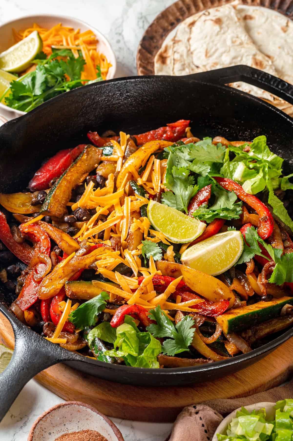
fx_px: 1284
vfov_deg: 19.5
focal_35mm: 105
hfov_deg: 13.0
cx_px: 146
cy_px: 220
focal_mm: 105
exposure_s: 1/125
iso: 100
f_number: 14
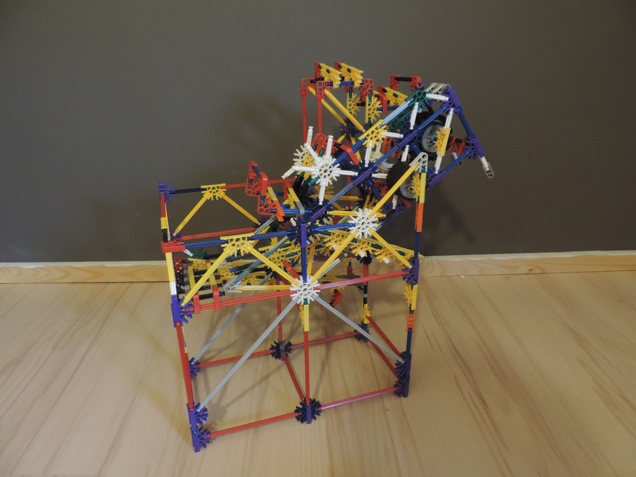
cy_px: 238
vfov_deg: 56.8
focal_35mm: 24
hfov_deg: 71.6
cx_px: 318
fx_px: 441
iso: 450
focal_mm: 4.3
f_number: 3
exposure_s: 1/8
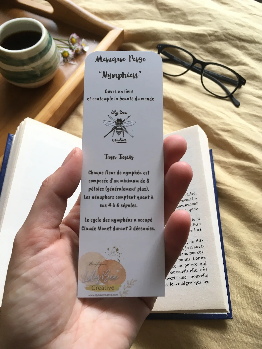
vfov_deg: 61.7
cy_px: 174
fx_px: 293
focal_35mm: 29
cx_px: 131
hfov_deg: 48.2
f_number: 2.2
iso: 64
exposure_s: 1/33
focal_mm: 4.15
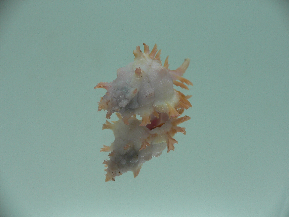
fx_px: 292
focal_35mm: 35
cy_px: 108
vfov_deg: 40.7
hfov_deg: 52.6
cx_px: 144
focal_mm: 4.6
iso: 80
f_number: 2.8
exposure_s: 1/80
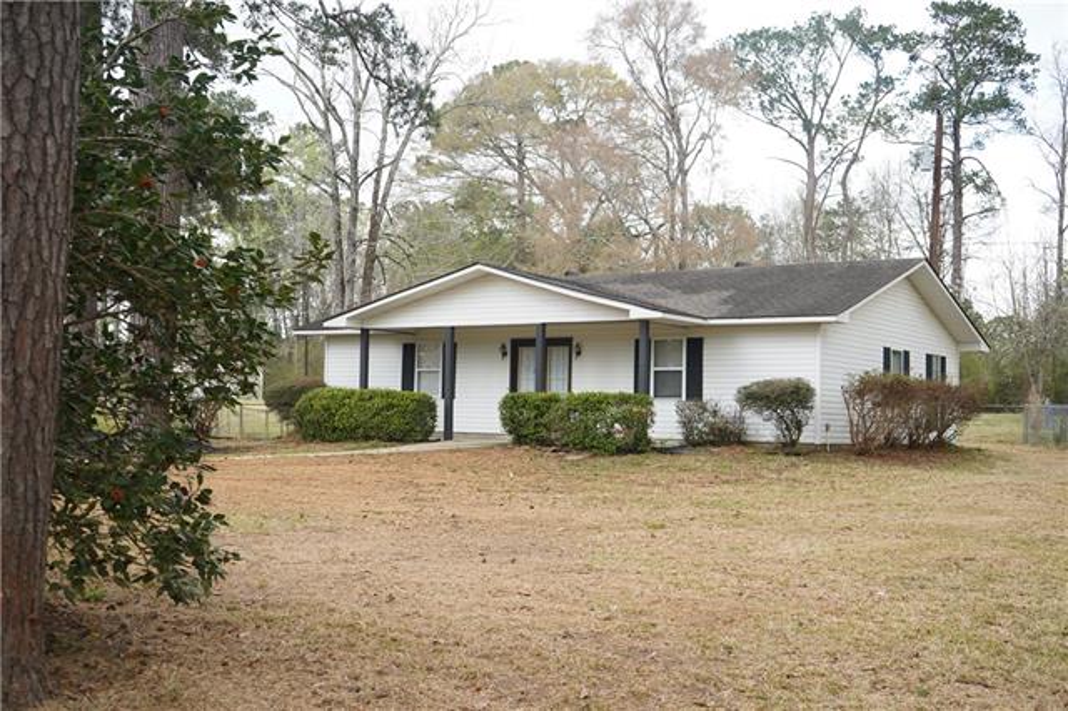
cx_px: 534
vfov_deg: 31.9
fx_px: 1245
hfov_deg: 46.4
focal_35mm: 42
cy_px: 356
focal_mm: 42
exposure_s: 1/80
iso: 100
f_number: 5.6
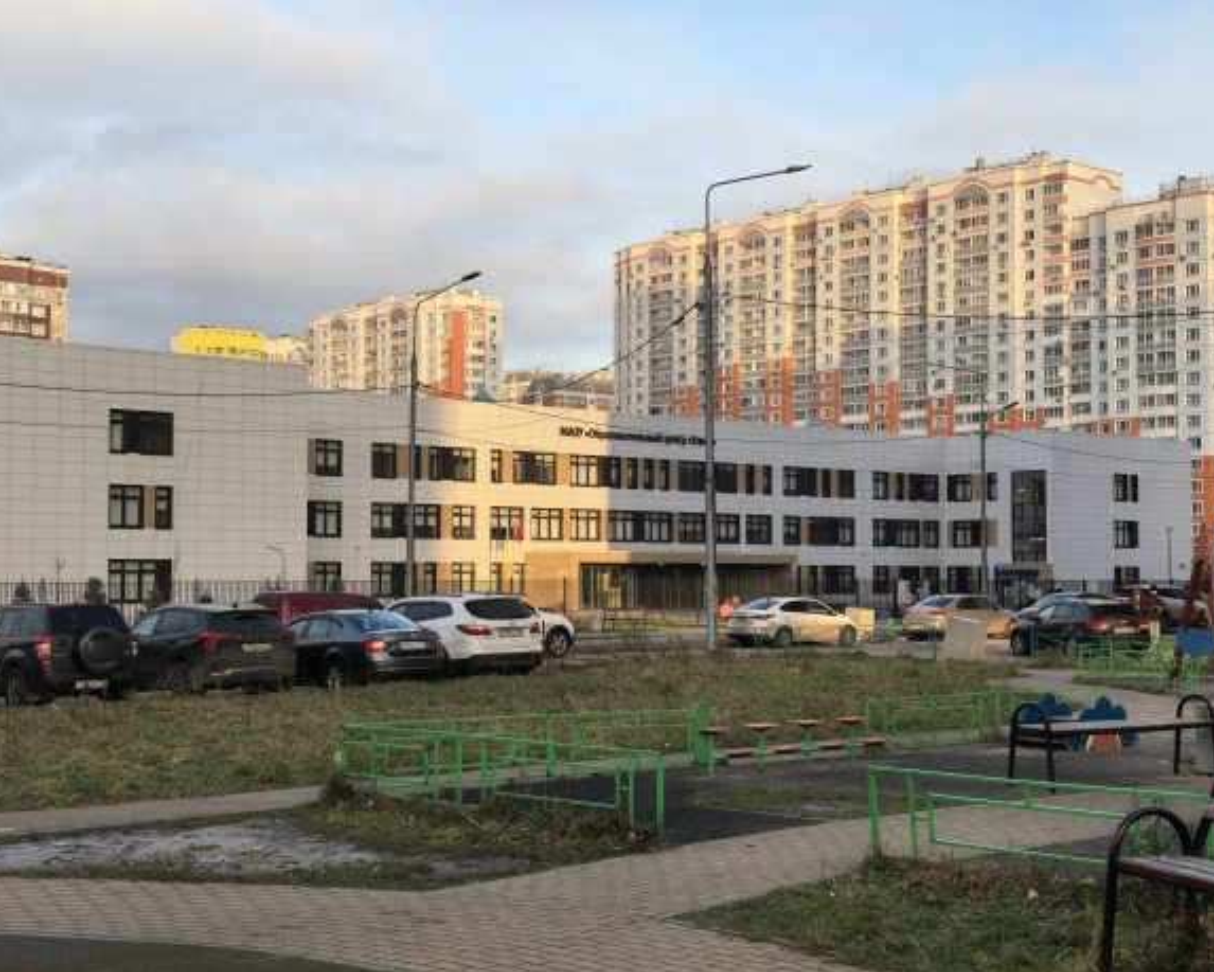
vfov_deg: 29.7
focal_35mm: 51
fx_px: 1833
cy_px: 493
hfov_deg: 36.6
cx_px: 614
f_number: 2
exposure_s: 1/563
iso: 50
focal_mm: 6.98
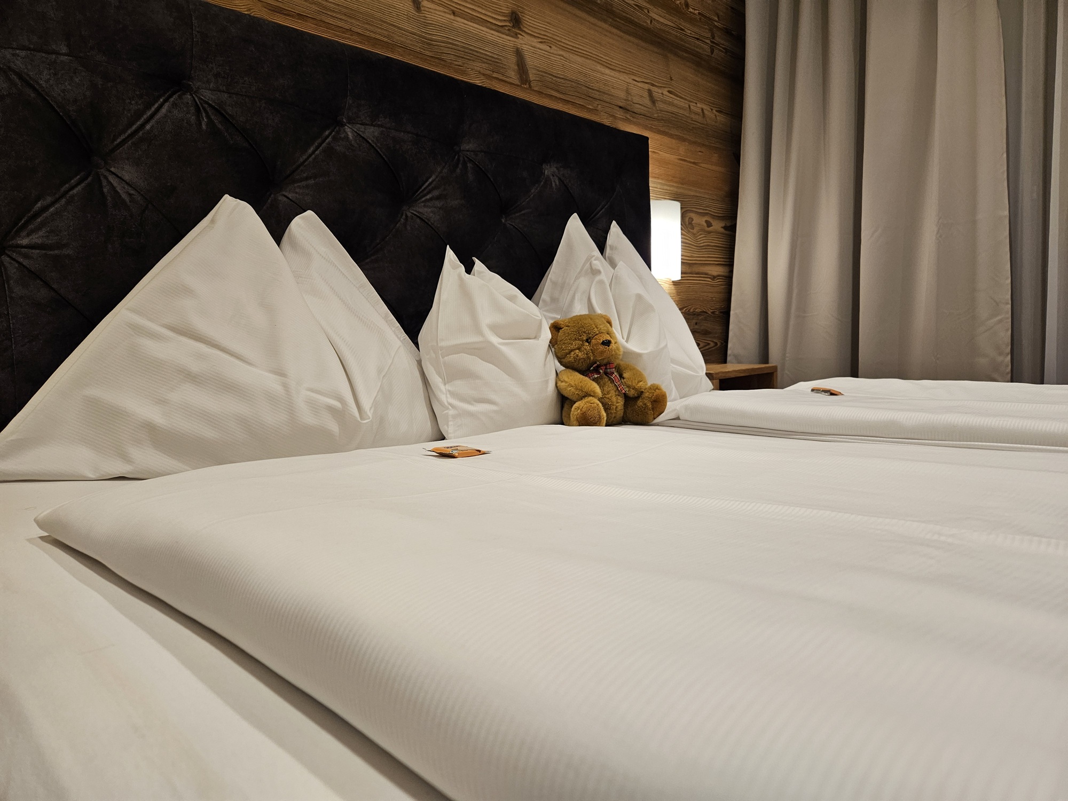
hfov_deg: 73.9
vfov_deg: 58.9
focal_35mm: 23
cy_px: 400
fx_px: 710
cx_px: 534
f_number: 1.8
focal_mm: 5.4
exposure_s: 1/100
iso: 160
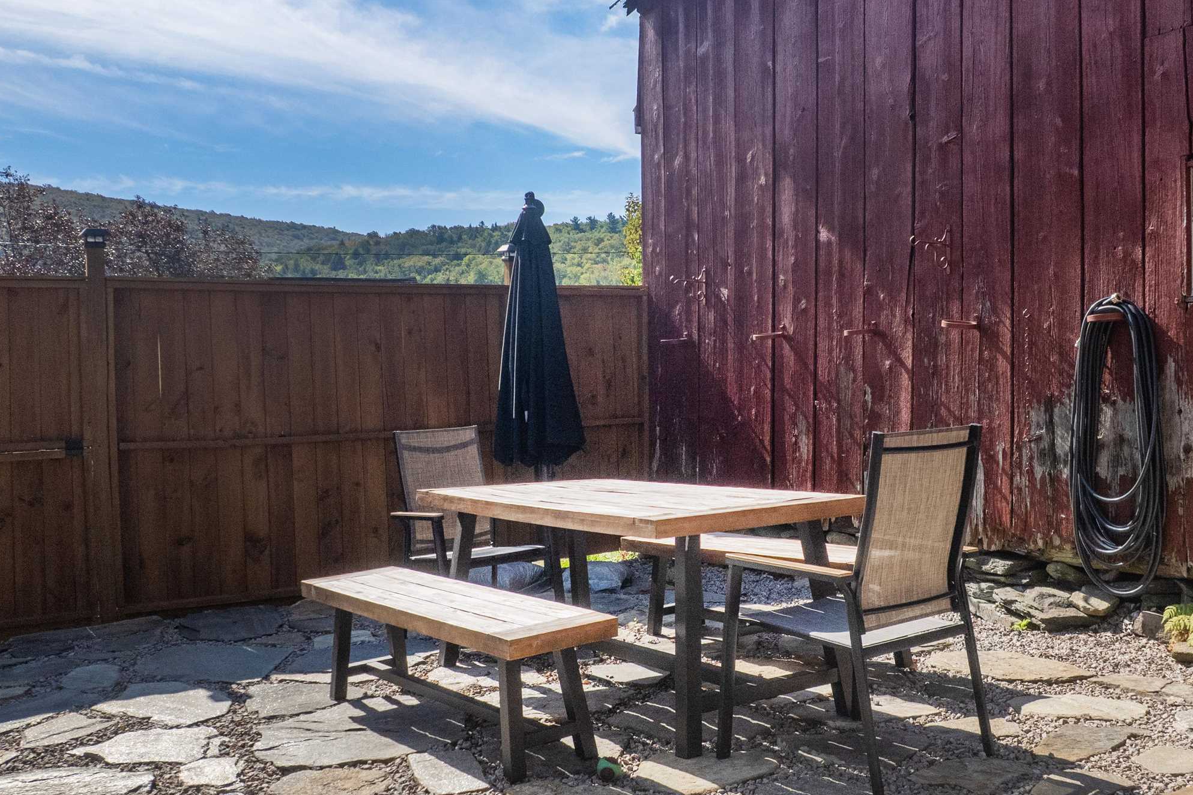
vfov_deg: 38.9
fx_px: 1127
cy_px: 363
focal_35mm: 34
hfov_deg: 55.4
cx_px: 706
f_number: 2.8
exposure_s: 1/500
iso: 100
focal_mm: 8.38
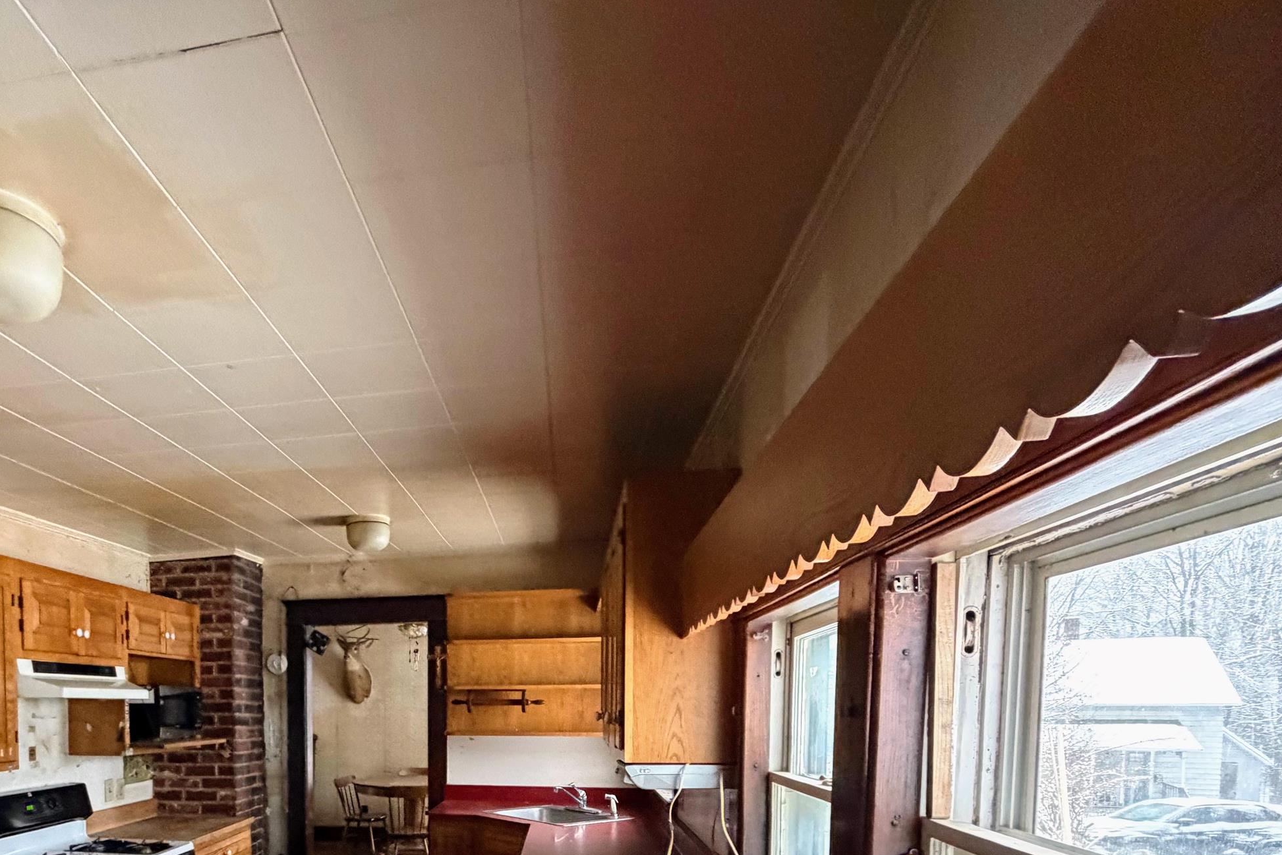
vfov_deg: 49.9
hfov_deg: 73.9
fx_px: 819
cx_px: 431
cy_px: 746
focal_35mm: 23
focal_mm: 2.22
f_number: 2.2
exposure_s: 1/60
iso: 800
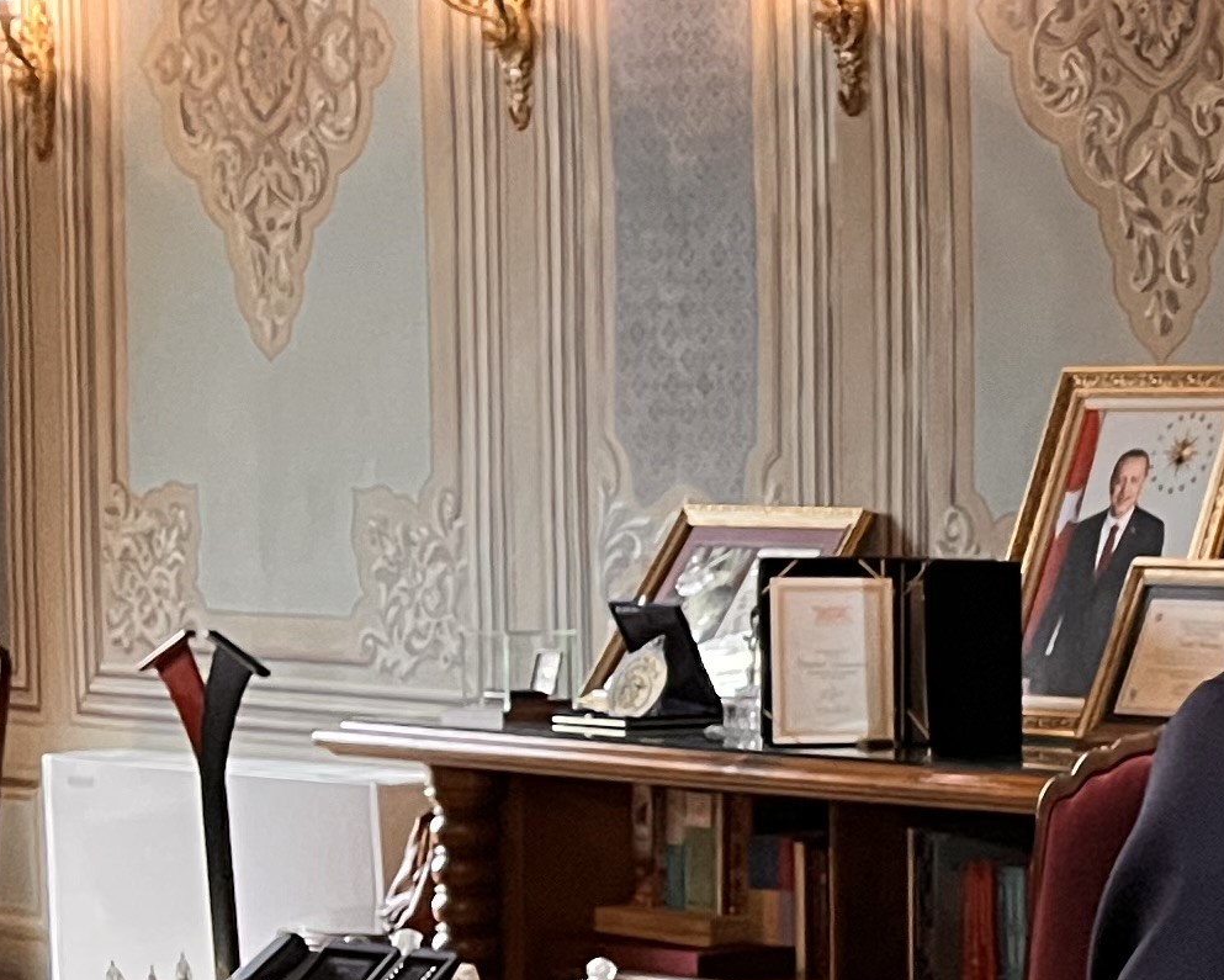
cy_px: 737
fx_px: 3732
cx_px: 2183
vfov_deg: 14.9
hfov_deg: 15.9
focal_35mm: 103
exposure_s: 1/33
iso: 500
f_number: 1.6
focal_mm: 5.1
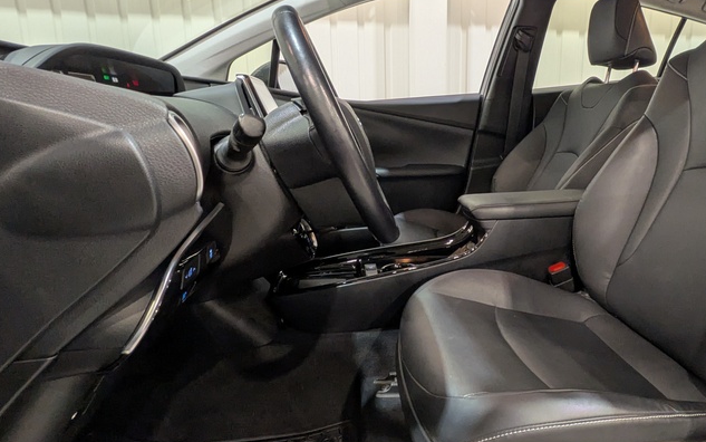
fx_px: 462
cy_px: 204
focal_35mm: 24
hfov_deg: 73.6
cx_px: 437
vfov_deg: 51.1
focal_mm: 1.83
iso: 130
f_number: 2.2
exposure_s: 1/50
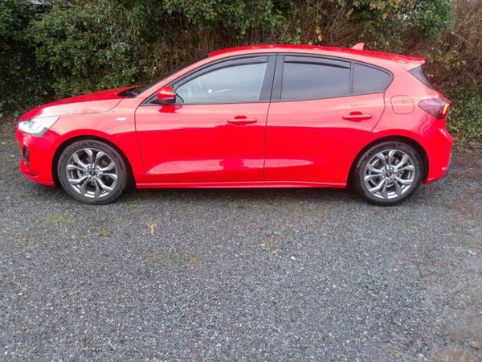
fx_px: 376
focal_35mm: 27
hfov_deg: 65.3
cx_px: 241
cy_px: 181
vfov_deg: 51.4
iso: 133
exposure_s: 1/30
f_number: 3
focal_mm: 4.9
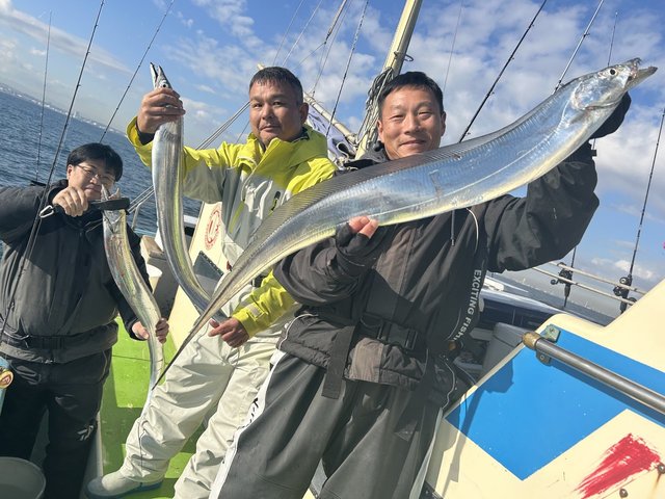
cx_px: 332
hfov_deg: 67.3
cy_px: 250
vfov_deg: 53.1
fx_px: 499
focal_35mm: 26
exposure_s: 1/4831
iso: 50
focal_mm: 5.7
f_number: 1.5
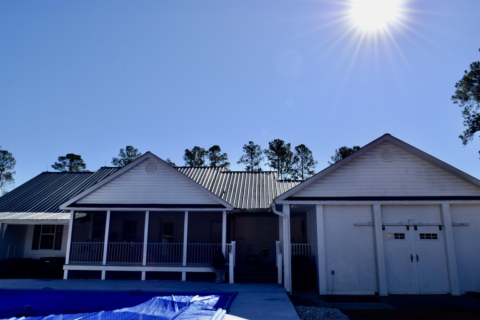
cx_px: 240
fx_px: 360
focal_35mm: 27
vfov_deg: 47.9
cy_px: 160
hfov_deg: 67.4
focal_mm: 18
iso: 220
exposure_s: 1/500
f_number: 11
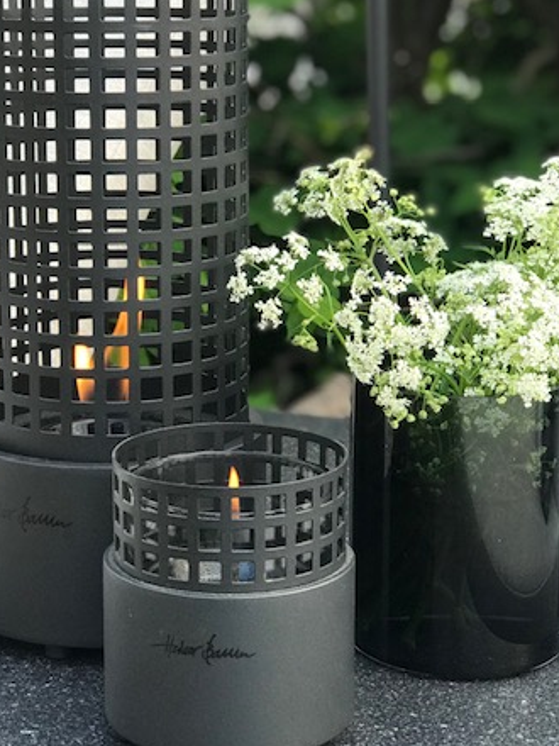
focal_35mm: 83
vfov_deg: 23.5
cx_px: 249
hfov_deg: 17.8
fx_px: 1787
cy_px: 292
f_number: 2.8
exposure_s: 1/50
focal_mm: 6.6
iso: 50
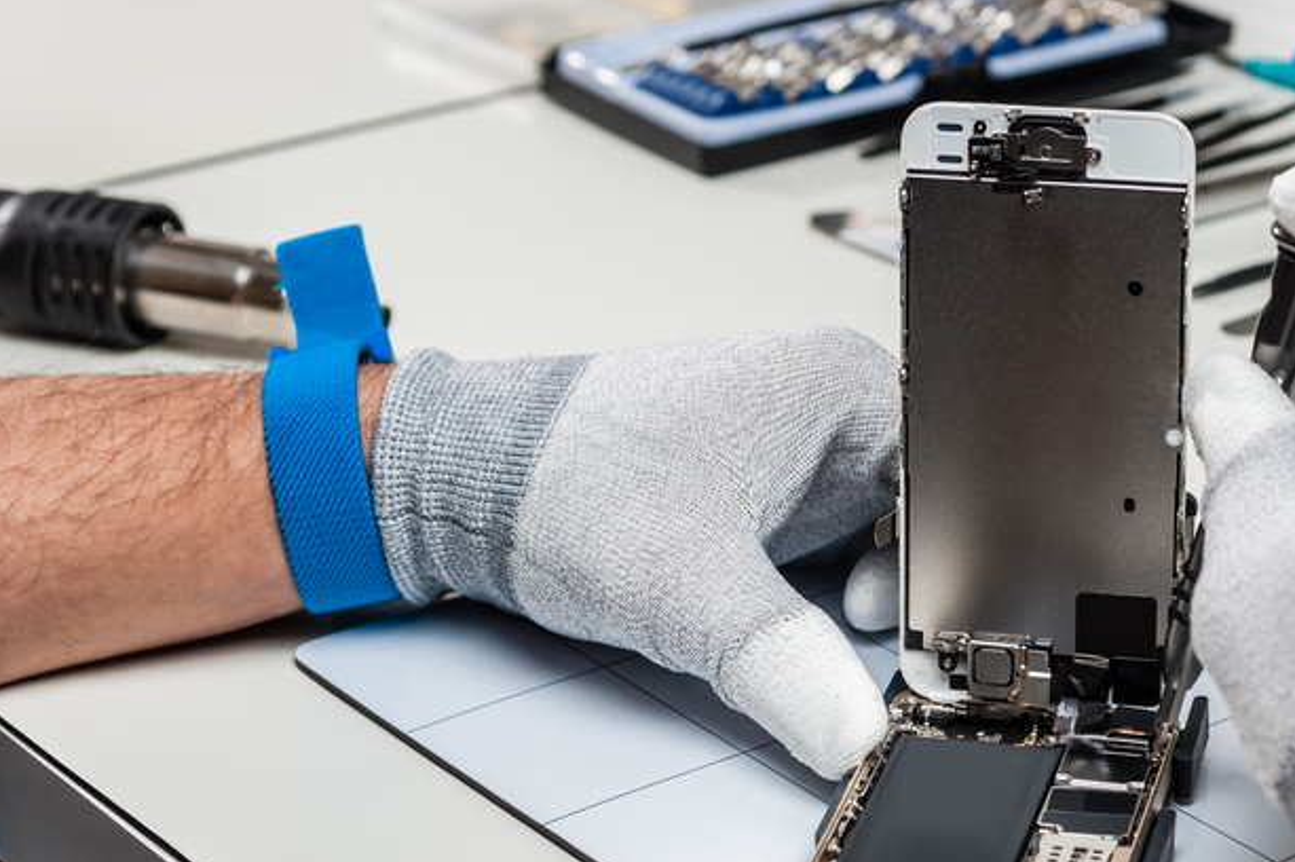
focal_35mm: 106
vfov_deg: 12.9
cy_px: 525
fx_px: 3811
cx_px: 981
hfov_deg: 19.1
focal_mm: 65
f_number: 8
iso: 100
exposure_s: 1/250
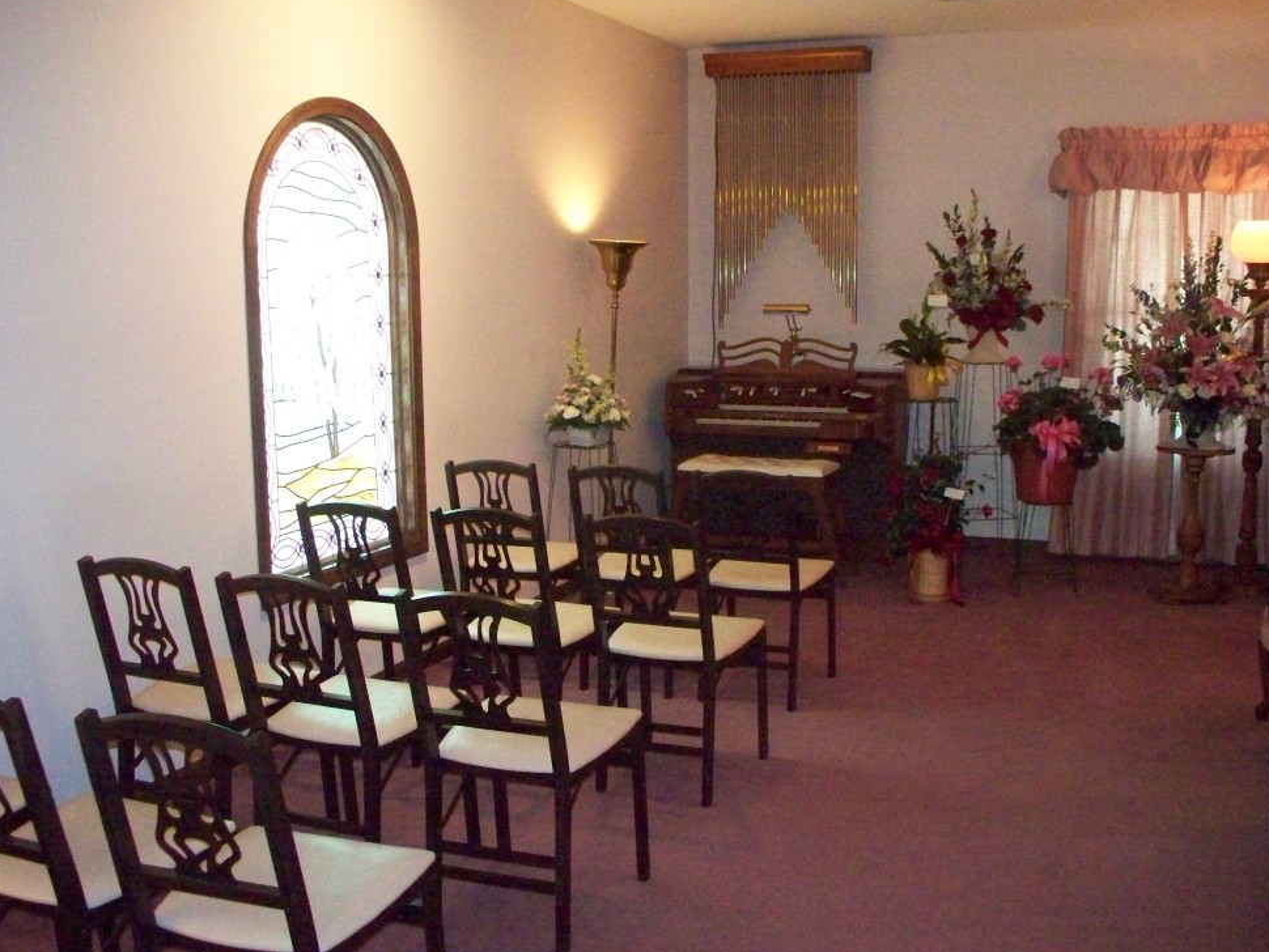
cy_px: 467
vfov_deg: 37.7
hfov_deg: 49.0
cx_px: 625
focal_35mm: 38
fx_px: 1393
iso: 1600
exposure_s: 1/125
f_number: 2.8
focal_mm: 7.54
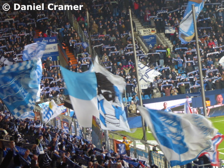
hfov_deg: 12.3
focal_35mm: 160
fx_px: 1036
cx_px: 112
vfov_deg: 9.3
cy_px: 84
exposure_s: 1/25
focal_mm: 28.7
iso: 400
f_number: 5.5
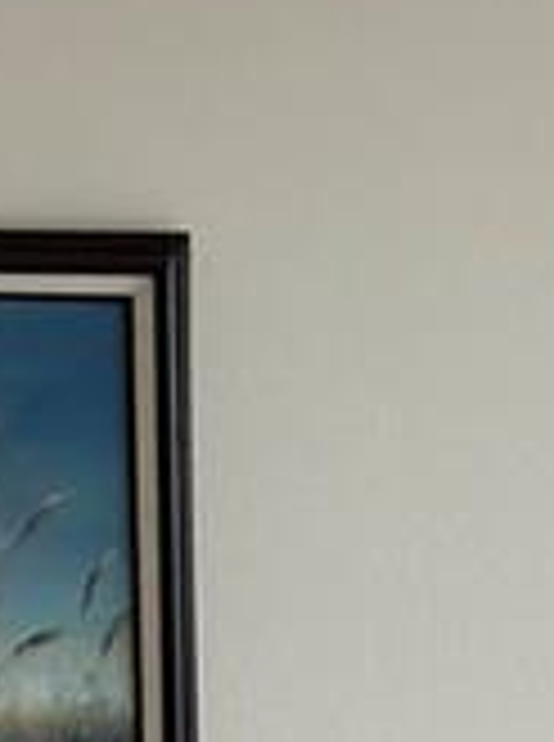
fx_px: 7498
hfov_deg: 4.2
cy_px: 1340
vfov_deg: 5.6
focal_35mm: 350
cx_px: 410
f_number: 1.78
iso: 64
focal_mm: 6.86
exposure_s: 1/152
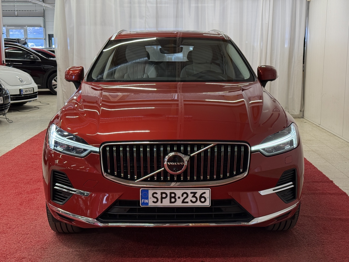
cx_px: 174
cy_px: 131
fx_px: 484
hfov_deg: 39.7
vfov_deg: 30.3
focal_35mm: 48
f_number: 1.78
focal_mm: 6.76
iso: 100
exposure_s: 1/117
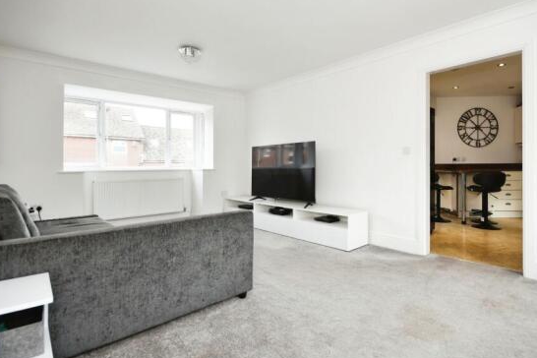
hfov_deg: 89.7
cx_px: 295
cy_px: 162
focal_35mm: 18
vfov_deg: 67.2
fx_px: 268
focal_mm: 10
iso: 400
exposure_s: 1/60
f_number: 8
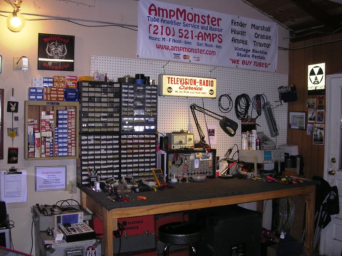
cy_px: 128
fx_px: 375
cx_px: 171
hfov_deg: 49.0
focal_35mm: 38
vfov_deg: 37.7
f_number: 2.8
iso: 101
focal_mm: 5.8
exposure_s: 1/60.1
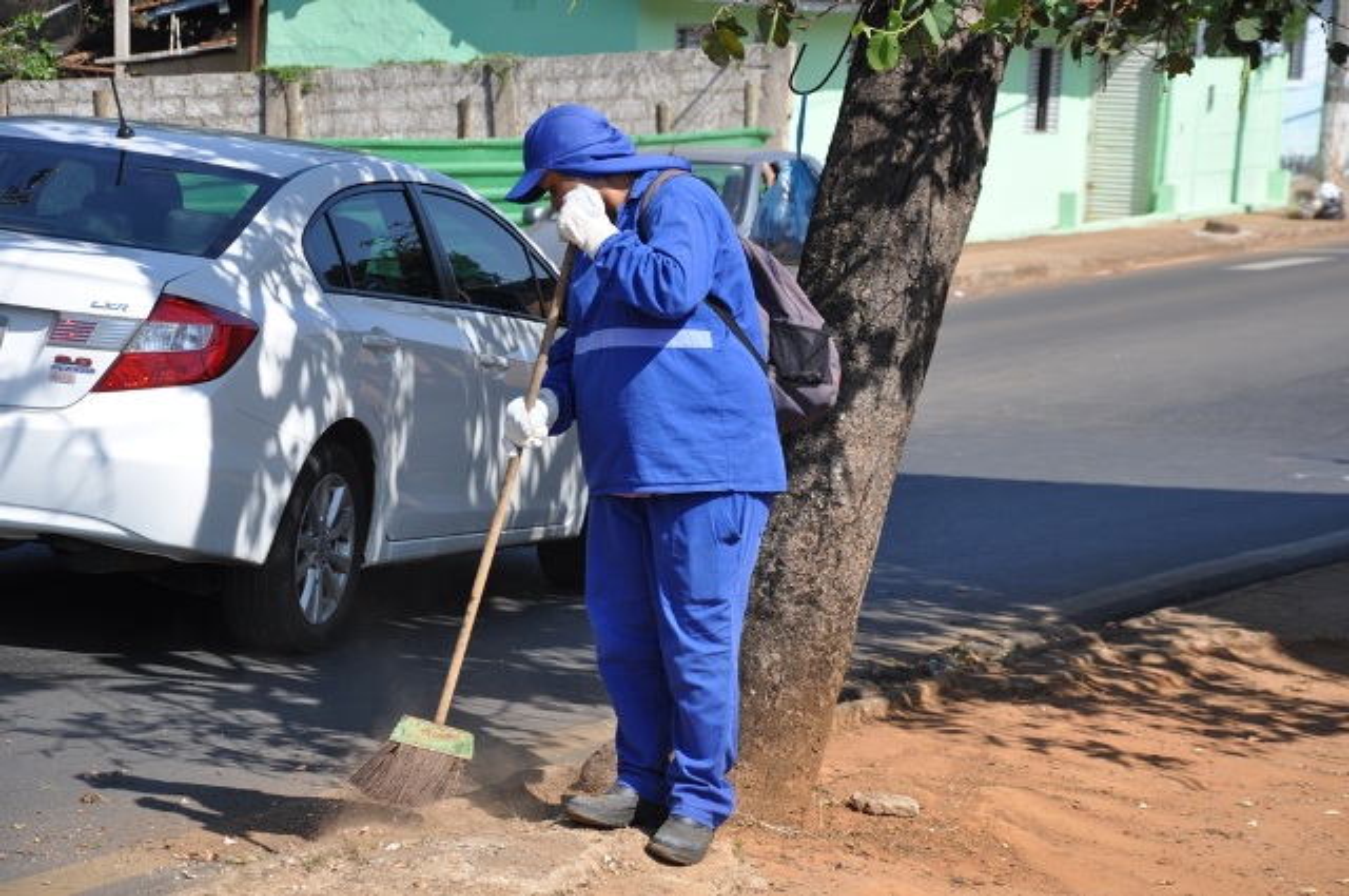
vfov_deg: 10.1
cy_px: 448
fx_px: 5052
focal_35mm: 135
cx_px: 674
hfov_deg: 15.2
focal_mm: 90
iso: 320
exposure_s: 1/800
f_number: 7.1
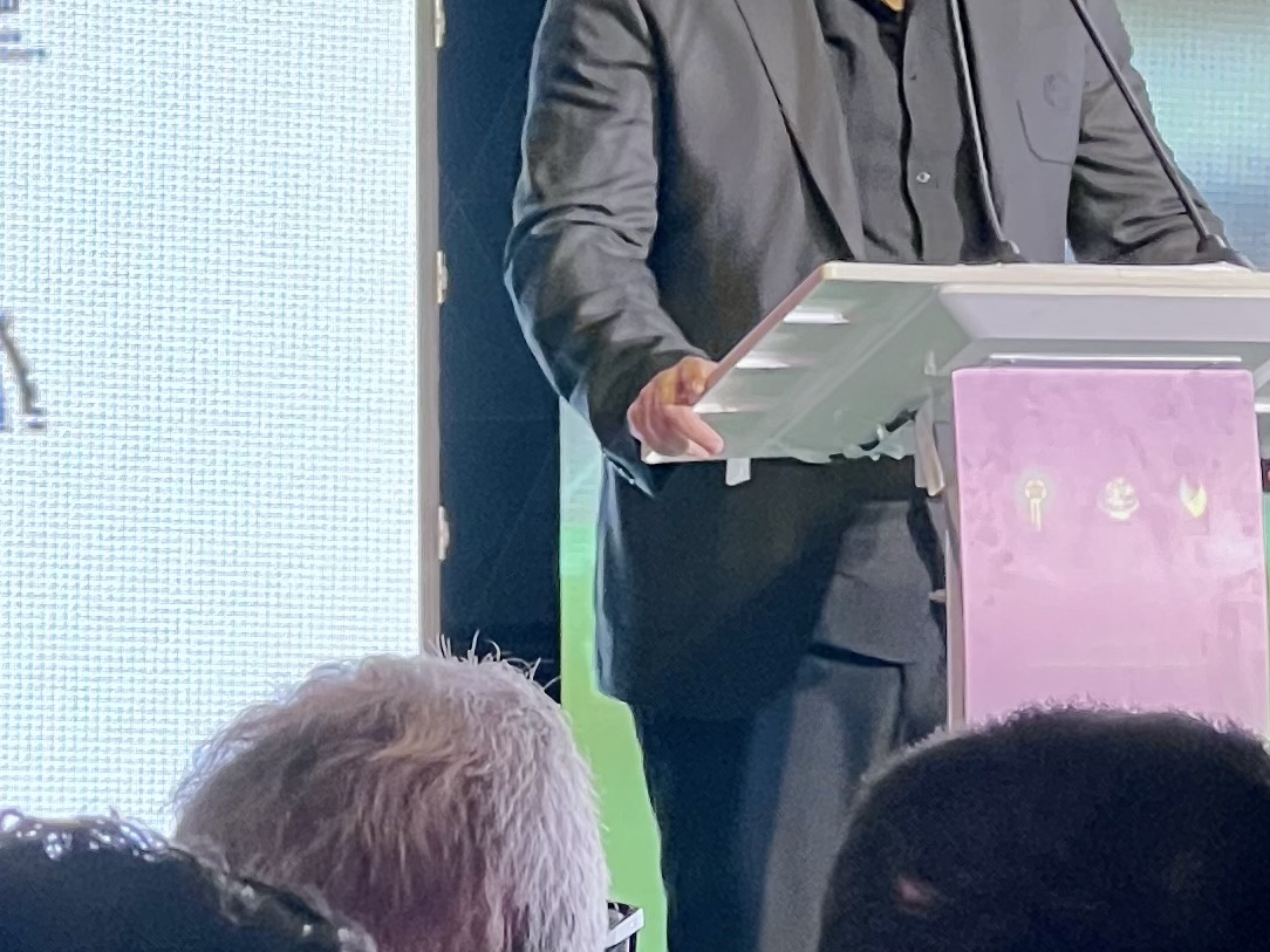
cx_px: 656
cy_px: 271
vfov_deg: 9.4
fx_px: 5797
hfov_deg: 12.5
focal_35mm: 158
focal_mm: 9
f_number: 2.8
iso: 200
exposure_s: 1/60
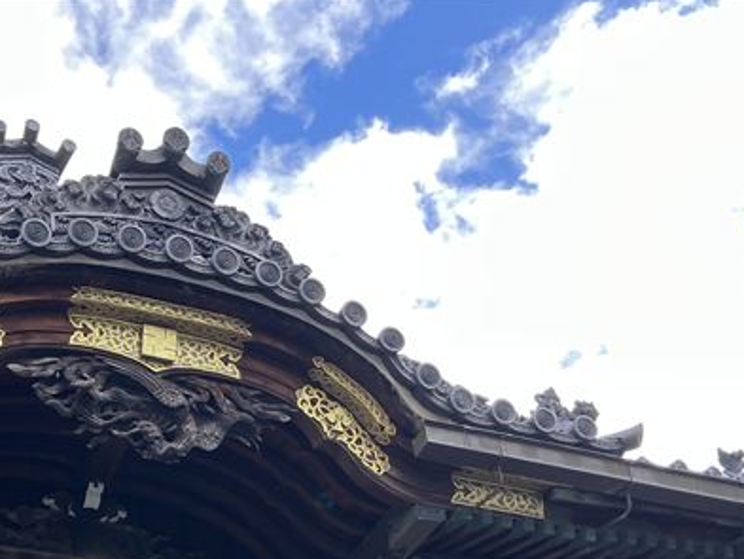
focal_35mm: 57
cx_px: 206
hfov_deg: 33.2
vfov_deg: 24.5
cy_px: 561
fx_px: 1225
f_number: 1.8
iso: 25
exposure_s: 1/213
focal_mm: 3.99
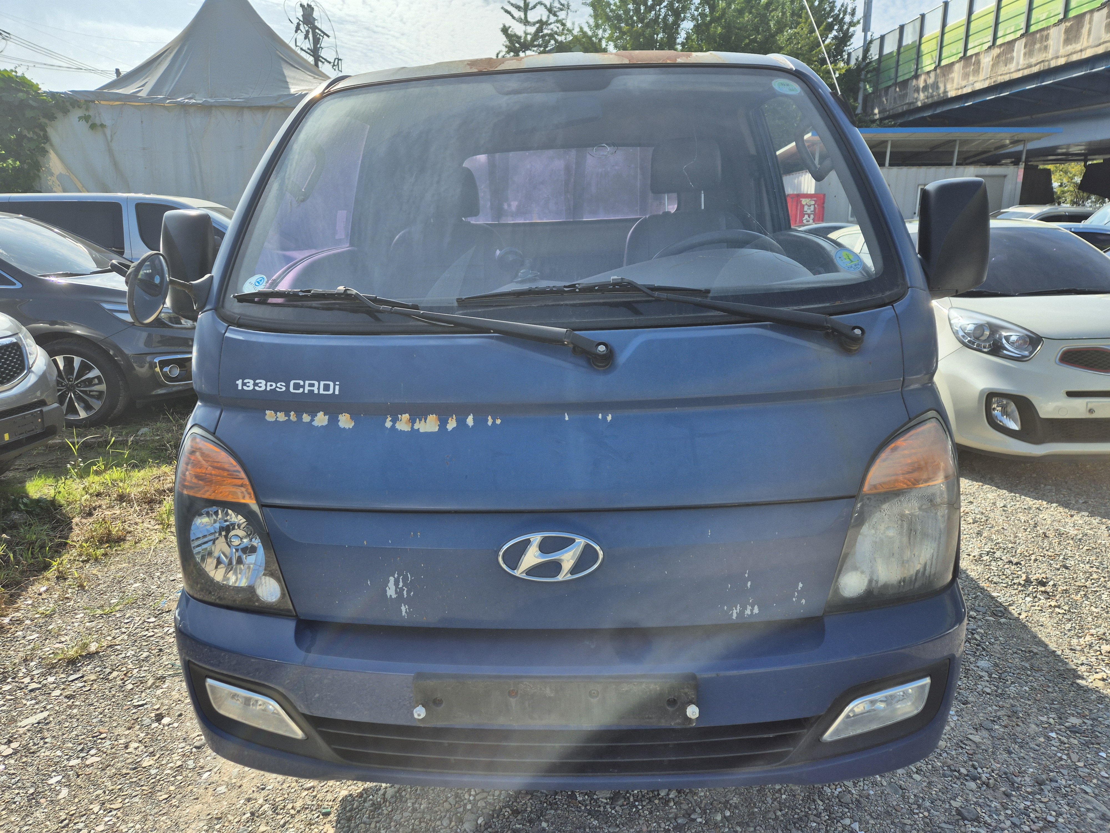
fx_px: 738
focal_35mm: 23
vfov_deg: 58.9
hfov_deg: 73.9
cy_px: 416
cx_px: 555
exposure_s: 1/2312
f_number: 1.8
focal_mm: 5.4
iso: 25
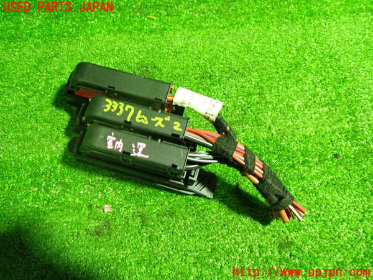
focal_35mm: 30
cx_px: 186
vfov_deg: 46.8
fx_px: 323
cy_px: 140
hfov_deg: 60.0
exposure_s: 1/30
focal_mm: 5.4
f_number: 2.3
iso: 640
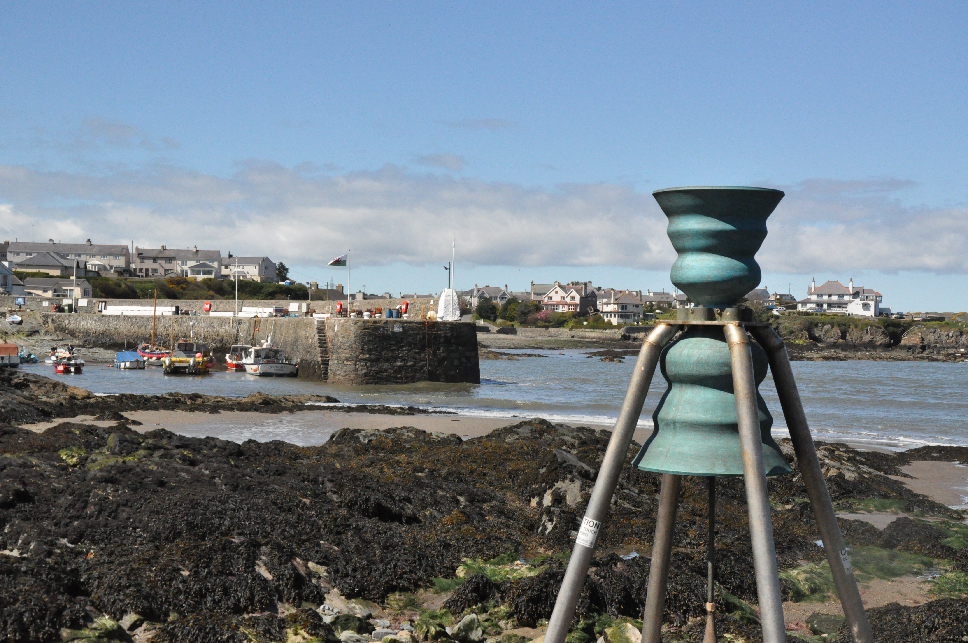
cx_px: 484
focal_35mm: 52
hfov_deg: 37.9
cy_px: 322
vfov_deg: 25.7
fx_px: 1410
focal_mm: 35
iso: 3200
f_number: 9
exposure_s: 1/2000
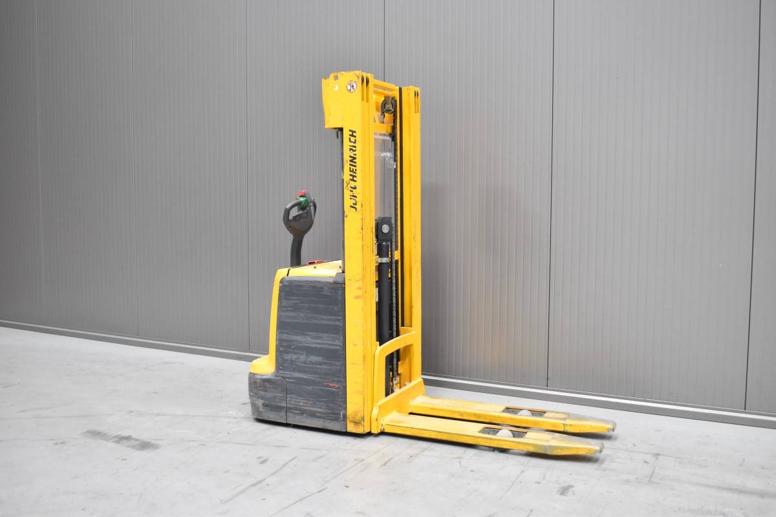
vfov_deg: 36.9
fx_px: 776
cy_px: 258
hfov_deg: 53.1
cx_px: 388
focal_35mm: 36
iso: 1600
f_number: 4.5
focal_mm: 24
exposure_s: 1/40
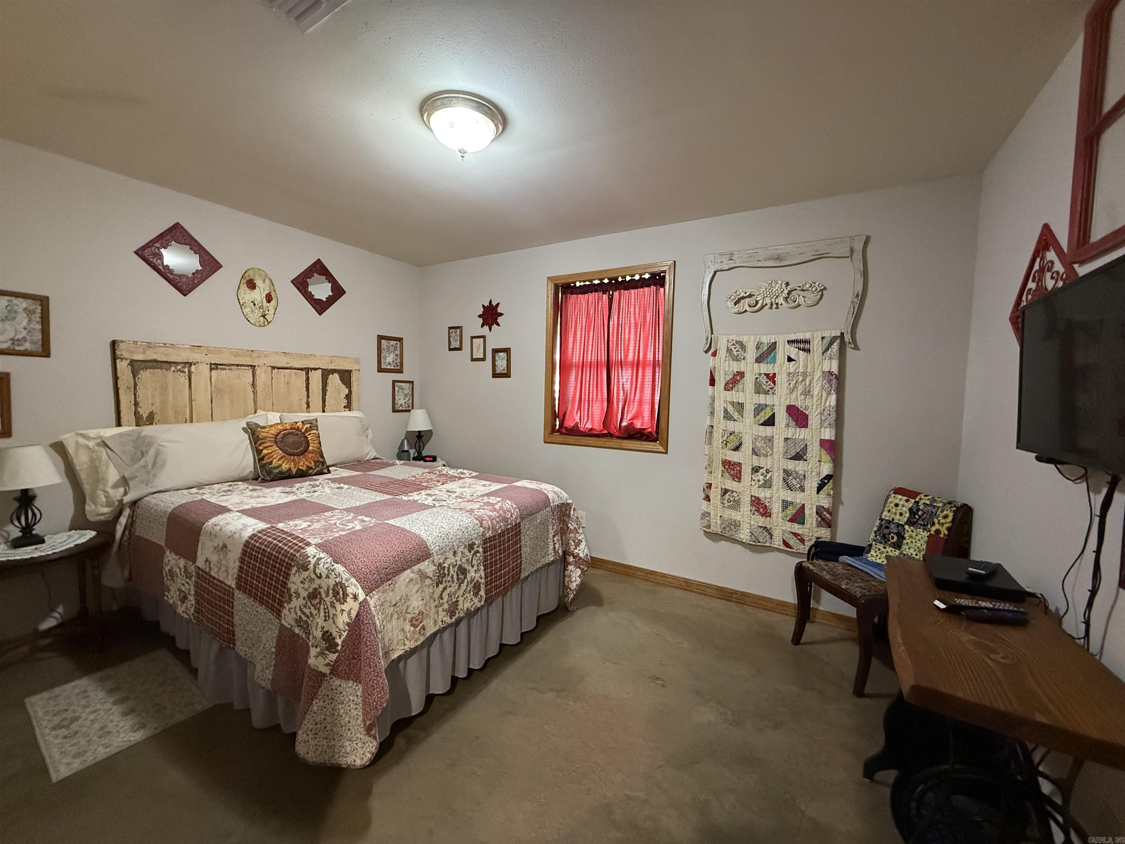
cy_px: 422
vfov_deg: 85.7
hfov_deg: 102.1
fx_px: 455
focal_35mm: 14
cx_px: 562
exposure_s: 1/60
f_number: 2.2
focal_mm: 2.22
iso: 640
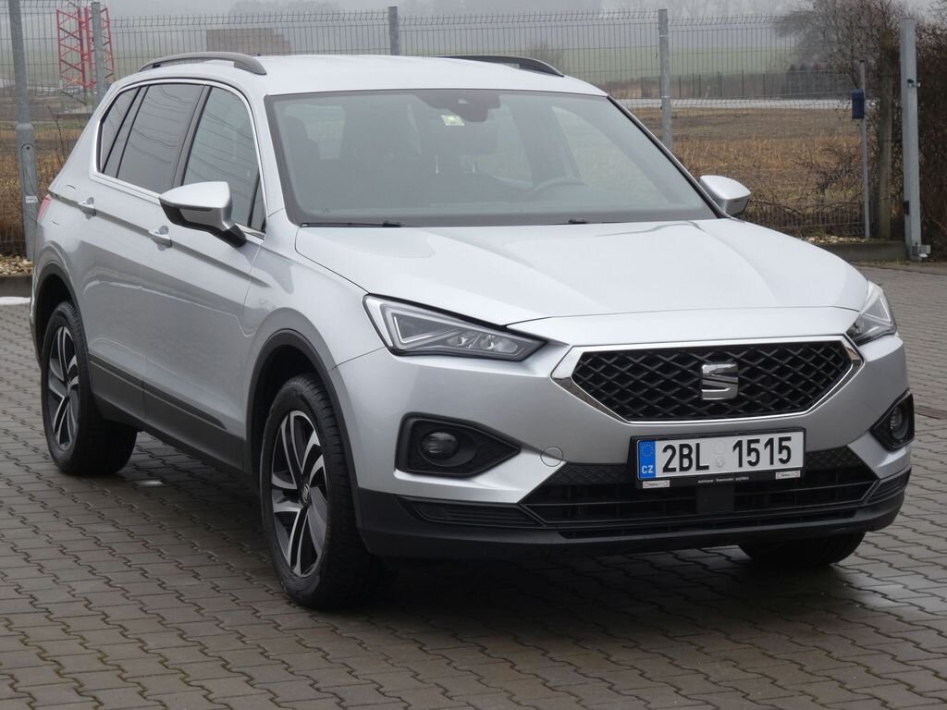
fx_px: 2380
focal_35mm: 87
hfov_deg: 22.5
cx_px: 474
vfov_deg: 17.0
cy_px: 355
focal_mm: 15.6
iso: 80
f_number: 5.6
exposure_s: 1/80
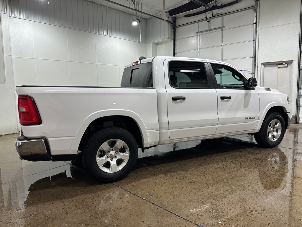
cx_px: 151
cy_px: 114
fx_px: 209
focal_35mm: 24
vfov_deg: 56.8
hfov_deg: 71.6
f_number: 1.78
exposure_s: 1/189
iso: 64
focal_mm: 6.86
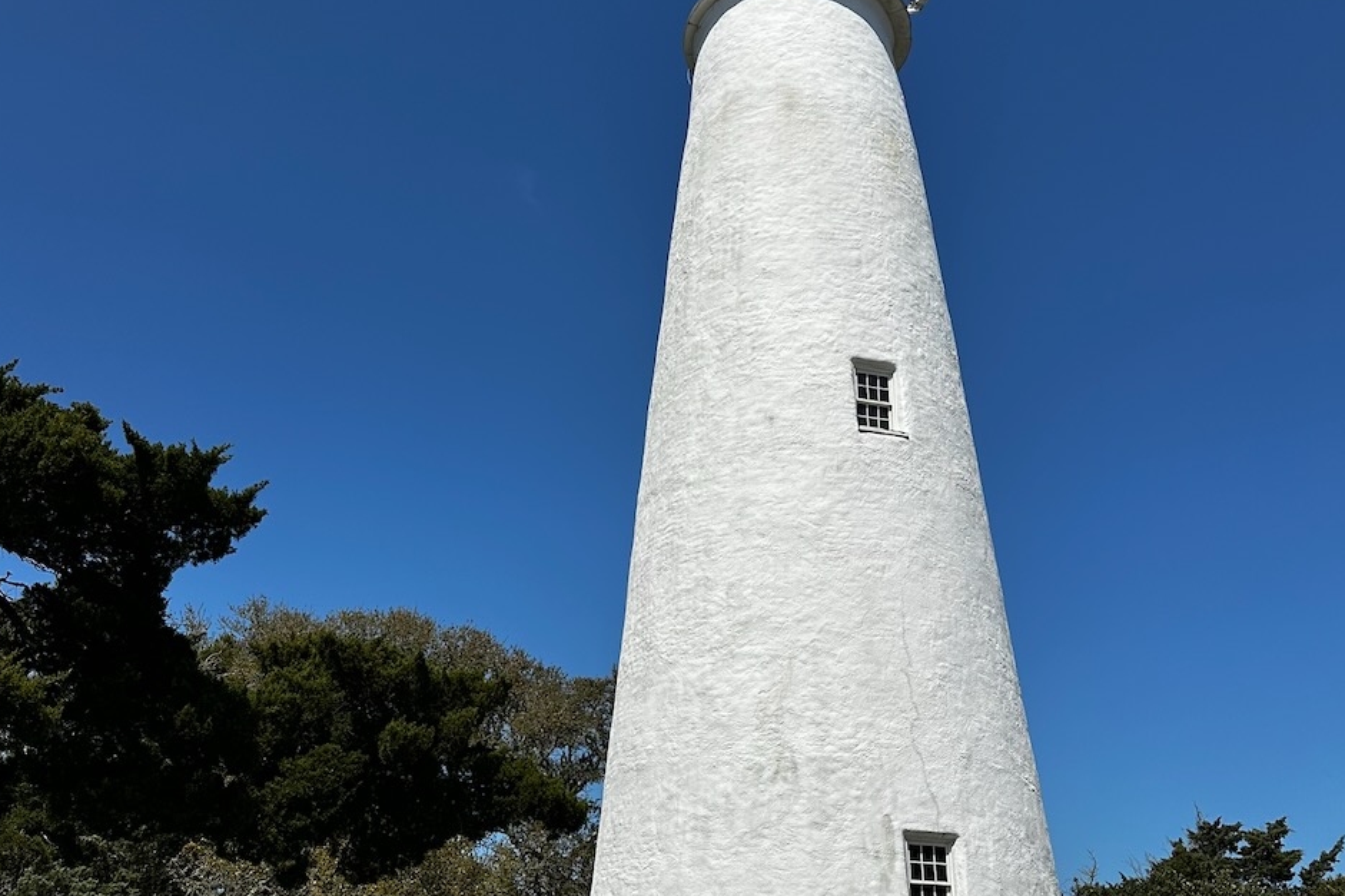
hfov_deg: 55.8
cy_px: 537
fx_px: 1270
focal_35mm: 34
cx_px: 665
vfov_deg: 38.7
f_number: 1.78
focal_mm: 6.86
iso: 80
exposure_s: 1/12048
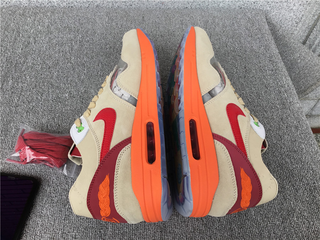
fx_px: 287
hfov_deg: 58.4
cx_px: 160
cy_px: 120
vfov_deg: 45.4
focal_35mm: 31
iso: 25
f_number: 2.4
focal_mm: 3.3
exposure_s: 1/105
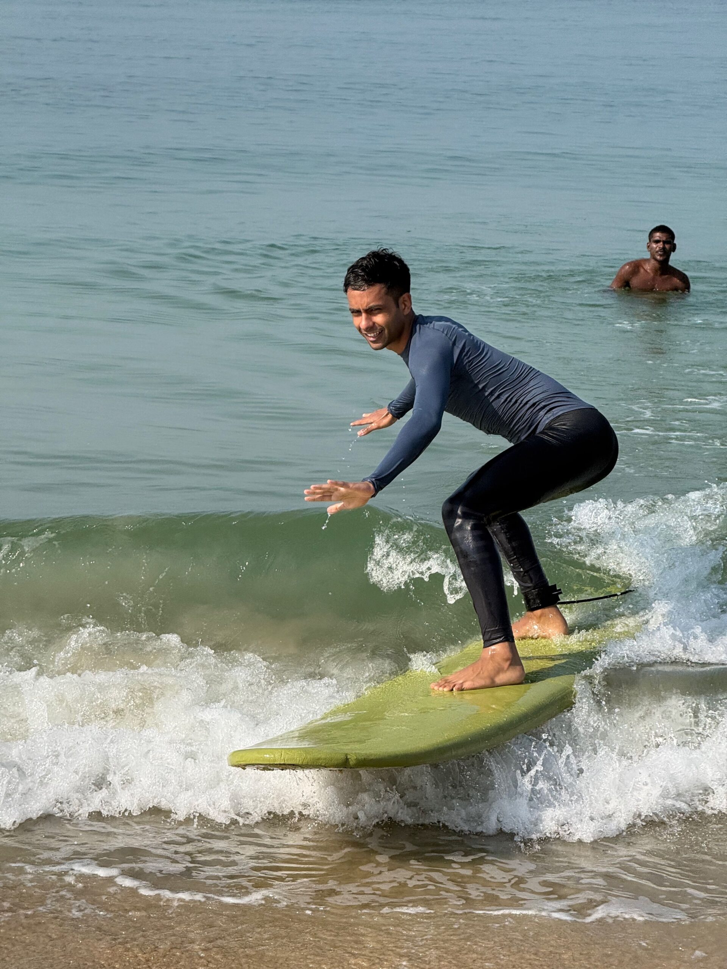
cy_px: 484
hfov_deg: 12.3
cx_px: 364
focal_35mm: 120
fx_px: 3360
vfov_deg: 16.4
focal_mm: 15.66
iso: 64
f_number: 2.8
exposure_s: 1/1916
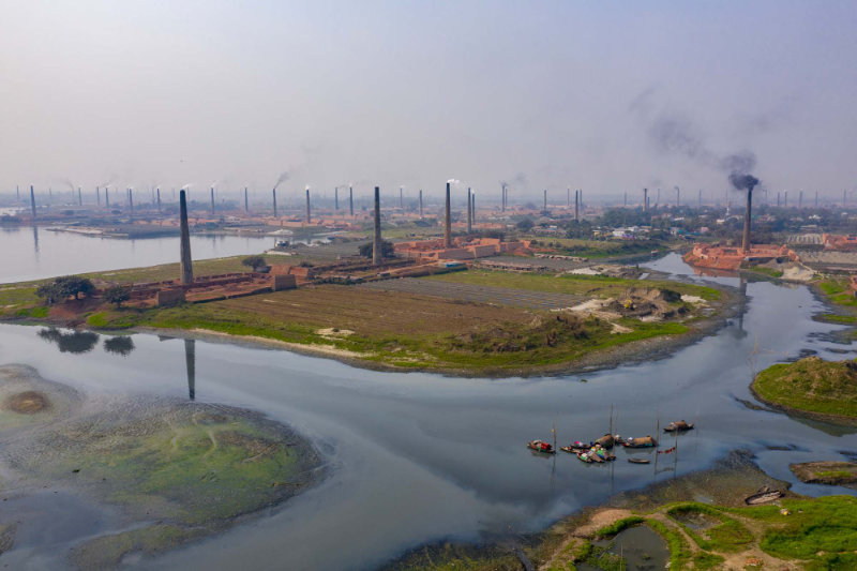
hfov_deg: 65.5
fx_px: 666
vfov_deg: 46.4
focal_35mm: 28
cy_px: 286
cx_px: 428
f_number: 5.6
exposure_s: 1/640
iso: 100
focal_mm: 10.3
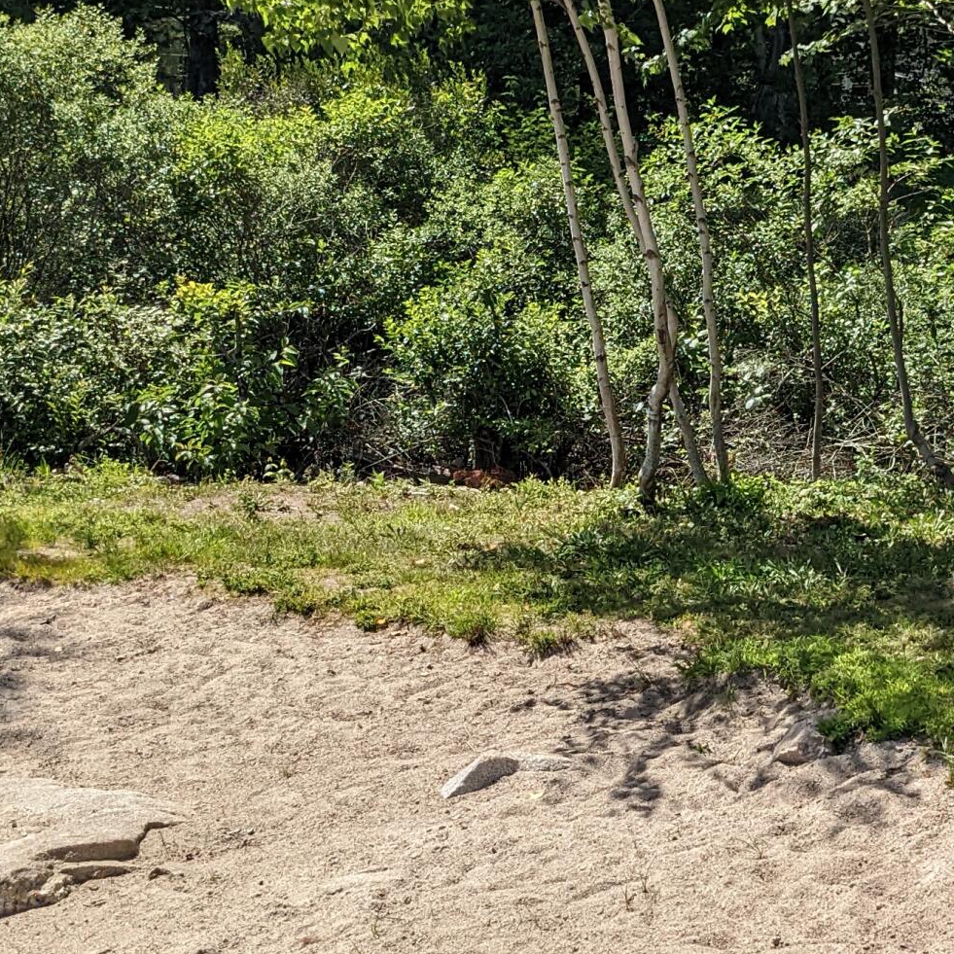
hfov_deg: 23.3
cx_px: 787
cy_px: 512
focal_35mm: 73
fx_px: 2276
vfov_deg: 23.7
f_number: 1.73
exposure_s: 1/3356
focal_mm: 4.38
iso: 51
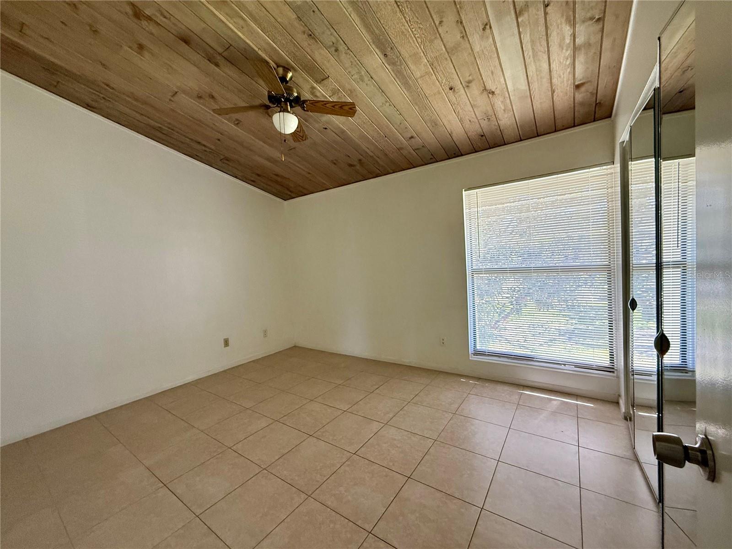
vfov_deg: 85.7
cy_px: 274
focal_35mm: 14
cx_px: 366
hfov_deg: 102.1
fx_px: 296
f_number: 2.2
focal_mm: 2.22
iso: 320
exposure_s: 1/99
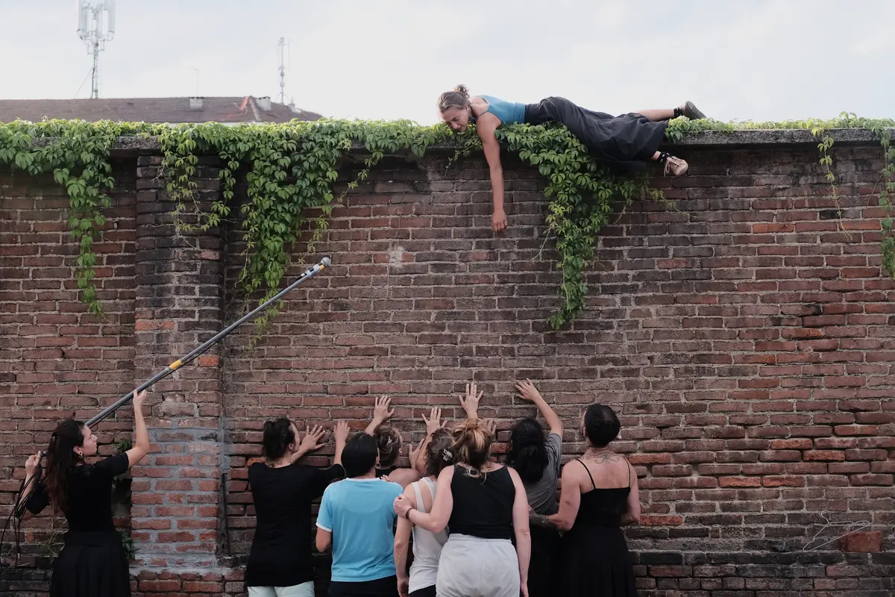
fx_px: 1715
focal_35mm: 69
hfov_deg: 29.2
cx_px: 448
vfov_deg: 19.7
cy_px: 298
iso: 640
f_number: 4
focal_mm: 46.3
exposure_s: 1/640
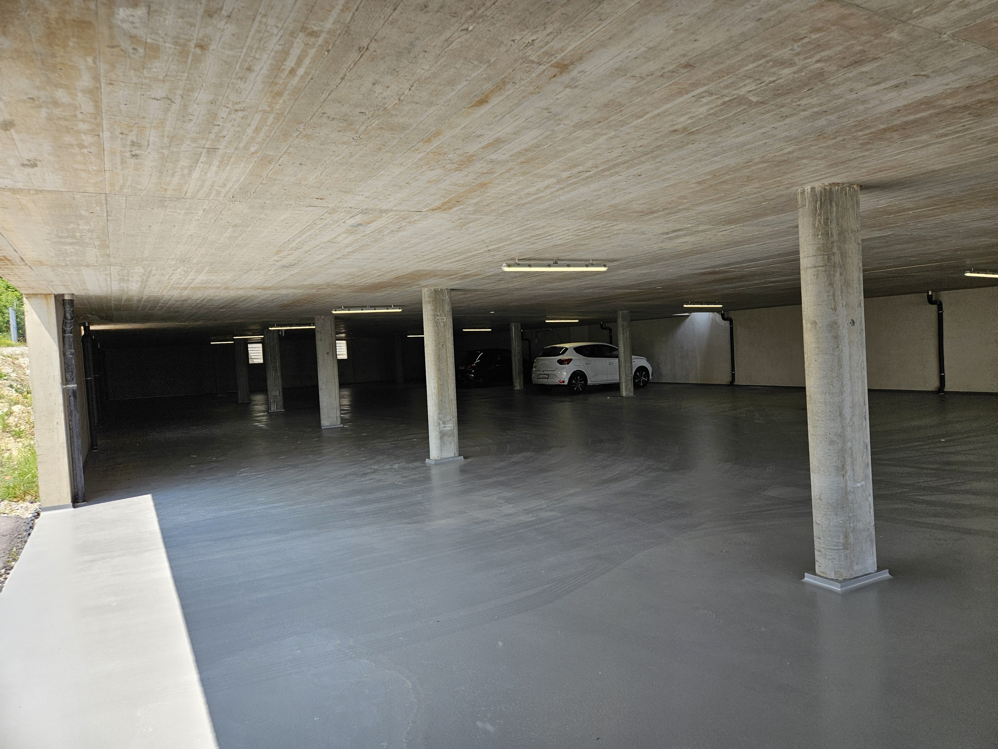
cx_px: 499
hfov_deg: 73.9
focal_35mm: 23
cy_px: 374
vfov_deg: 58.9
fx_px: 663
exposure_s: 1/719
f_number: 1.8
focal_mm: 5.4
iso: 50
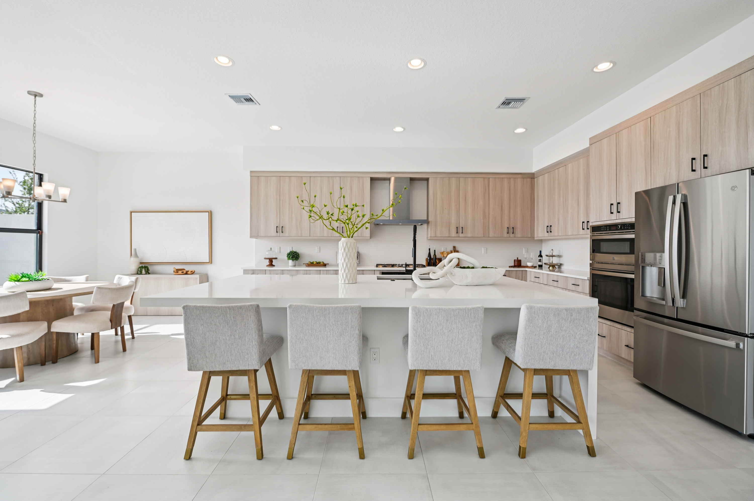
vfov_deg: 77.2
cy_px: 250
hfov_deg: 100.4
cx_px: 377
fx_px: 314
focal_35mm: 15
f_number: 4.5
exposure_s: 1/200
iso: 100
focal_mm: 15
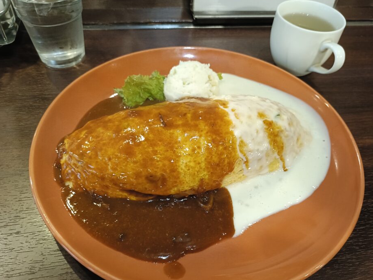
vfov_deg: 49.7
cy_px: 152
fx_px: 302
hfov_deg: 63.4
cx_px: 195
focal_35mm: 28
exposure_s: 1/50
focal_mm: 4.7
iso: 1250
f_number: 1.7
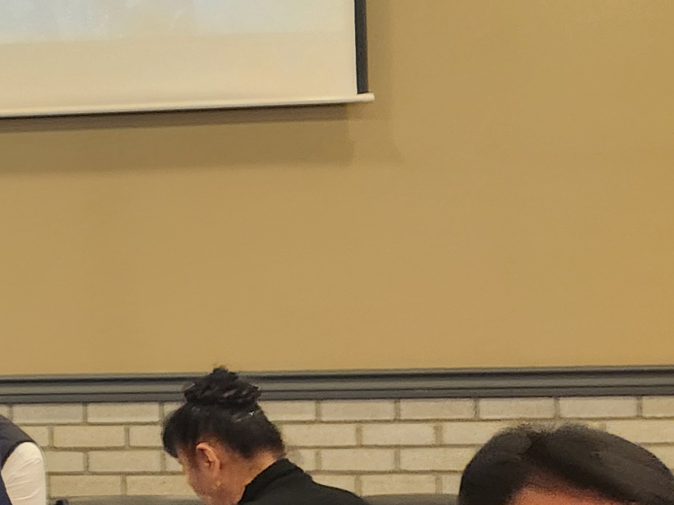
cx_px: -557
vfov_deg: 15.9
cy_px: 287
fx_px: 1811
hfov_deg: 17.1
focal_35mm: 93
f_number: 1.8
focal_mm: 5.4
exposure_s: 1/60
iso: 640
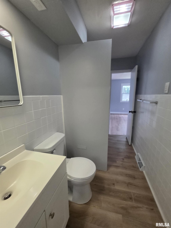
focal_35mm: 13
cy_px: 114
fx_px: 86
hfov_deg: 89.9
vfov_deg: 106.2
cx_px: 86
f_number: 1.9
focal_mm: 2.2
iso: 200
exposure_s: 1/120
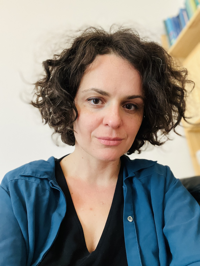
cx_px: 100
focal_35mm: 30
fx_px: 231
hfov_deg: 46.8
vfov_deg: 60.0
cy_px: 133
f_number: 2.2
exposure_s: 1/25
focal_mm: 2.71
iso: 500
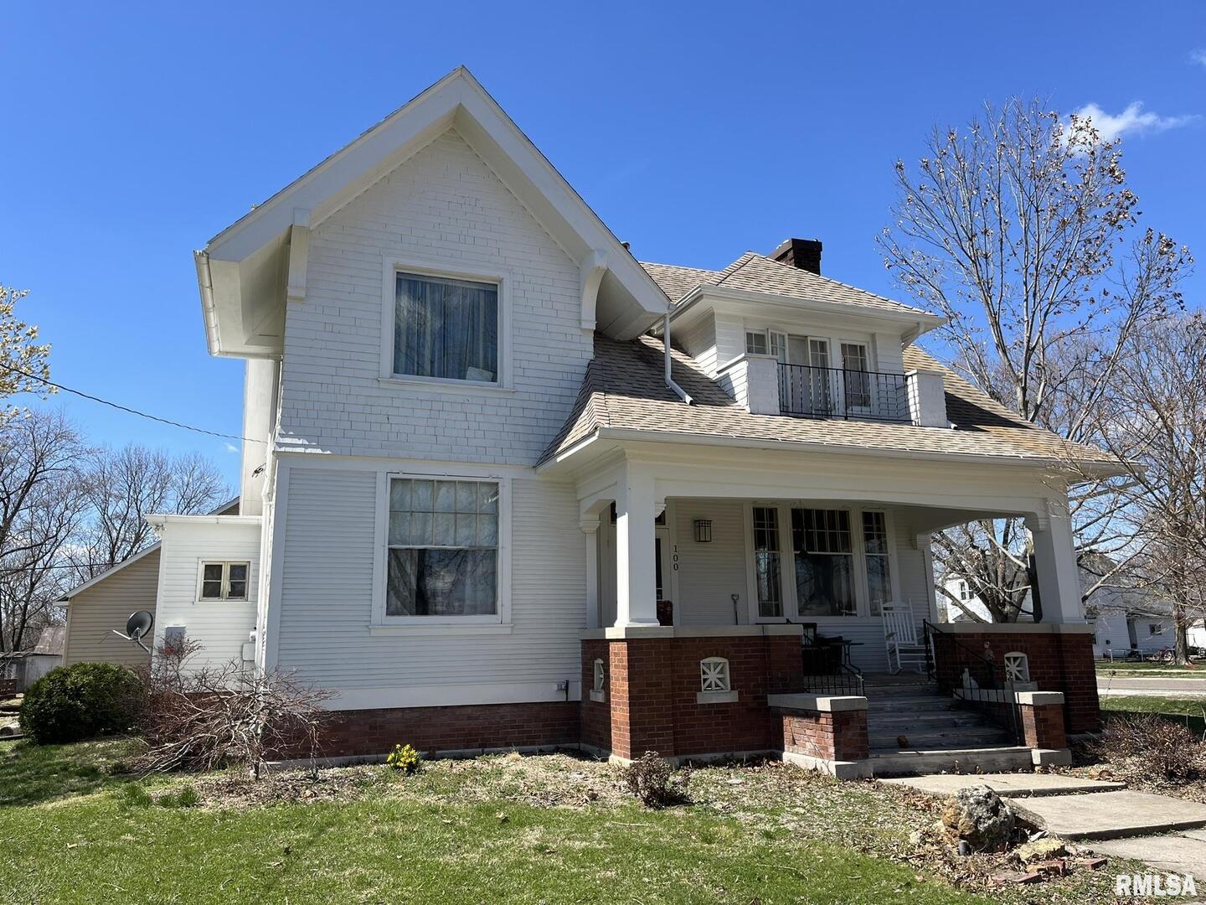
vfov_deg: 53.1
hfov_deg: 67.3
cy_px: 452
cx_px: 603
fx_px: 906
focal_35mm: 26
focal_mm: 5.1
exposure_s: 1/2358
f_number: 1.6
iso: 50
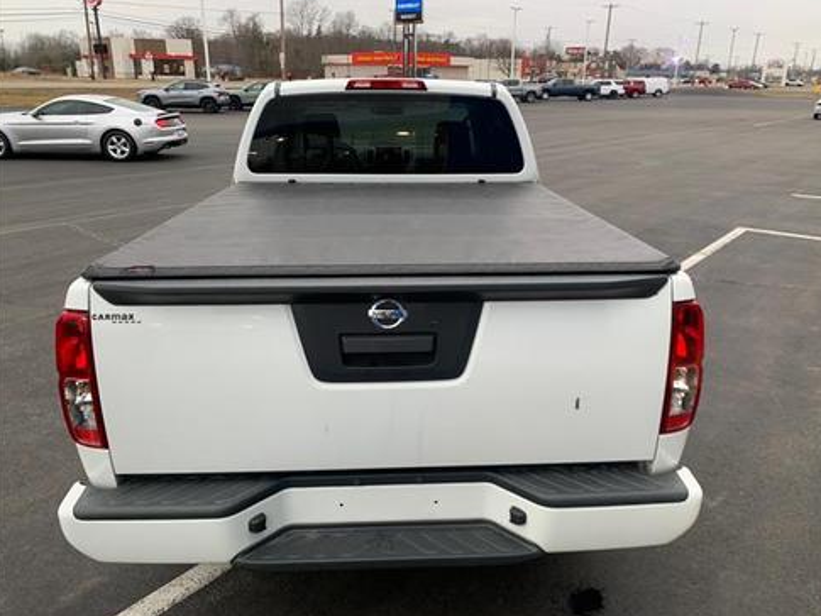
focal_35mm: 27
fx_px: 641
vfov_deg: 51.4
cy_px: 305
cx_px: 422
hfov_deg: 65.3
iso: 25
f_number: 1.8
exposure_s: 1/122
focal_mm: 4.25
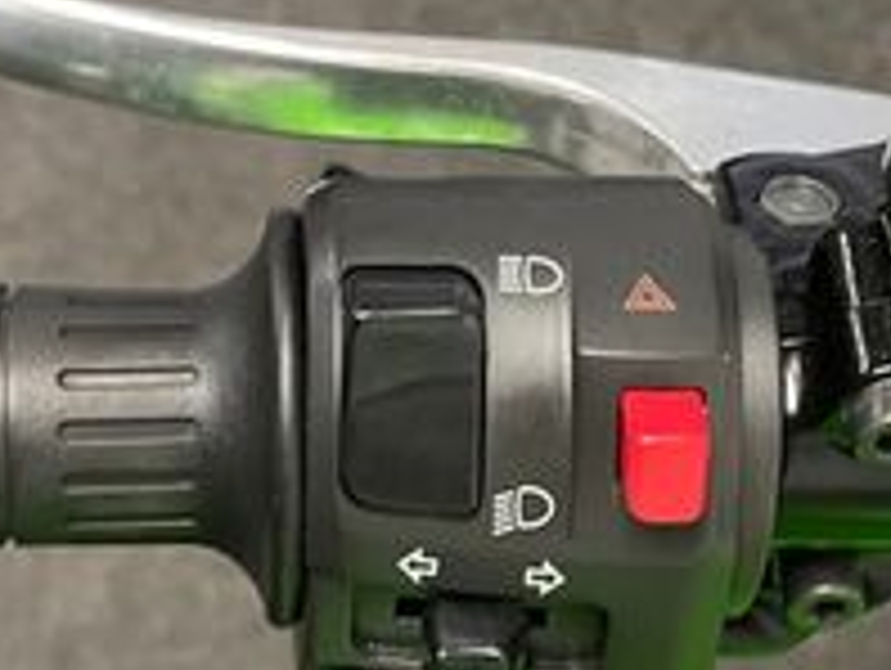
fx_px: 2165
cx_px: 464
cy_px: 531
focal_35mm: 84
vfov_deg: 17.5
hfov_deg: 23.3
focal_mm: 5.1
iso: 320
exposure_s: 1/50
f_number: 1.6
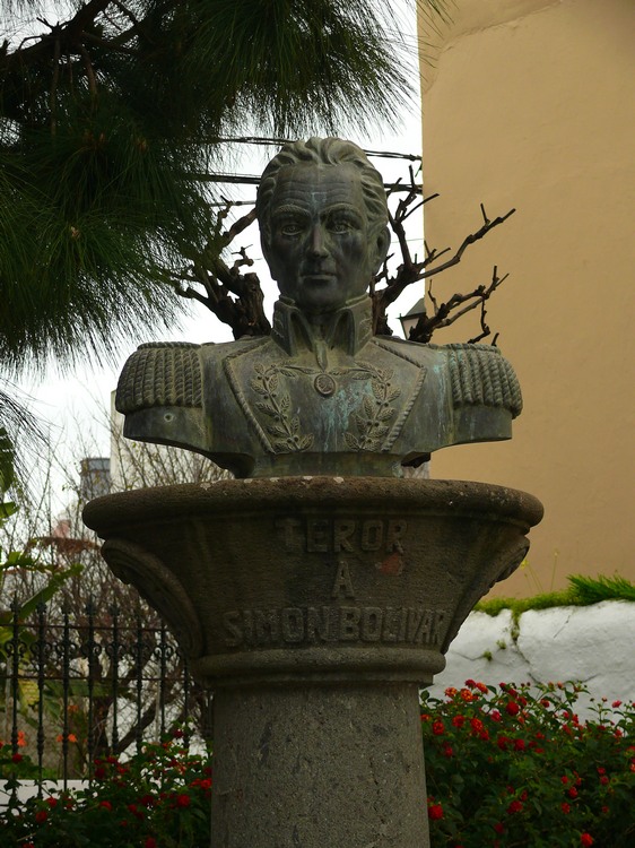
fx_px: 2251
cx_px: 318
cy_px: 424
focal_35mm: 92
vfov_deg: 21.3
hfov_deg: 16.1
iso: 100
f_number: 3.2
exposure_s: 1/80
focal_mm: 19.4
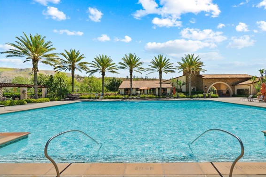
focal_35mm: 17
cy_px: 93
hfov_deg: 93.0
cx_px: 146
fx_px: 126
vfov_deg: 70.3
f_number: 6.3
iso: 200
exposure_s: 1/500
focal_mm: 10
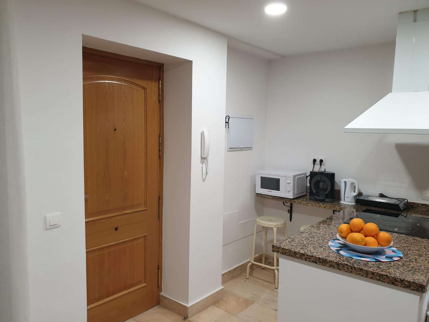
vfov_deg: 53.1
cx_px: 214
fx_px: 322
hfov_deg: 67.3
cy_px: 161
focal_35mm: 26
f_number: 2.4
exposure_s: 1/50
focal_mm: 4.3
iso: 250
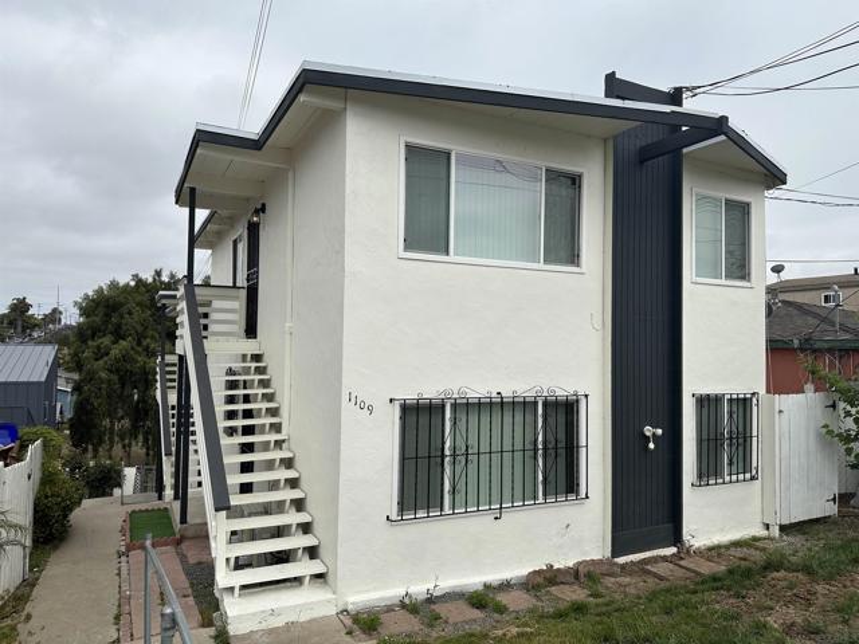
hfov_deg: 71.6
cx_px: 430
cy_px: 322
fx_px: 596
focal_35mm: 24
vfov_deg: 56.8
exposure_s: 1/5848
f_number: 1.78
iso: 80
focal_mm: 6.86
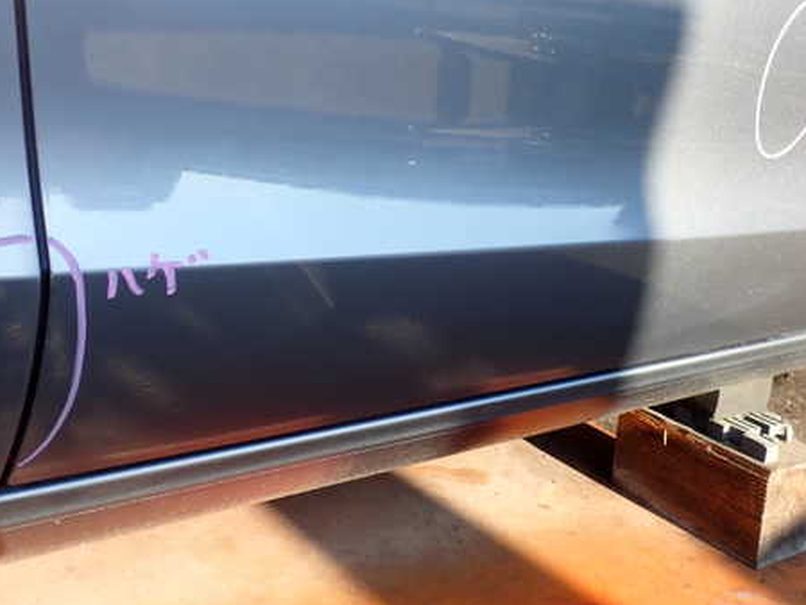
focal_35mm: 40
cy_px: 256
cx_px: 473
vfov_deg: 35.9
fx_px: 932
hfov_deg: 46.6
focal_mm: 5.4
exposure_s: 1/160
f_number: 3.2
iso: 100
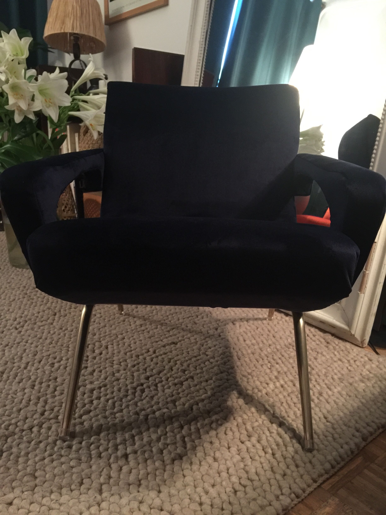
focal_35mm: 29
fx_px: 431
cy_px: 258
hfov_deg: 48.2
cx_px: 193
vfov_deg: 61.7
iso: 160
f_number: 2.2
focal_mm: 4.15
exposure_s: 1/8
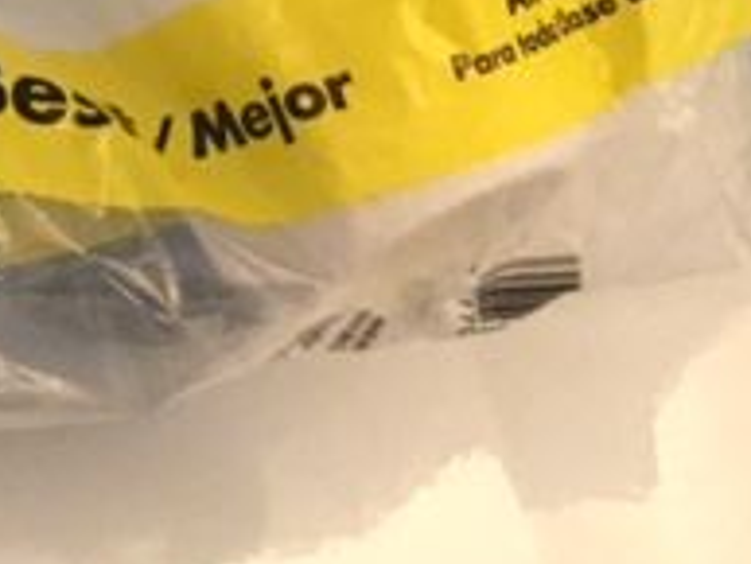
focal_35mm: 96
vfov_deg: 15.0
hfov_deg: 18.4
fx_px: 2084
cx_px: -339
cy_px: -74
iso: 250
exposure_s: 1/24
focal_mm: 4.15
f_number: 2.2
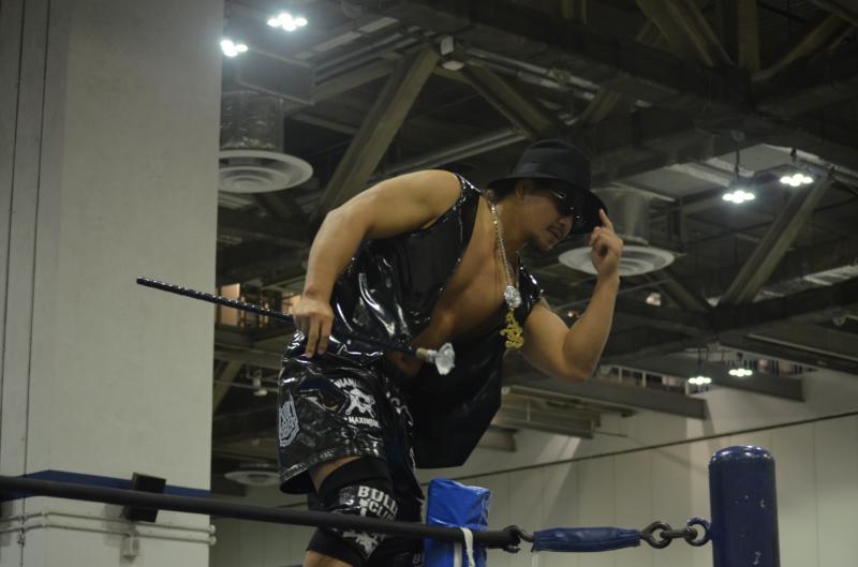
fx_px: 1961
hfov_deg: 24.7
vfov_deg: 16.5
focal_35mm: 82
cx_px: 429
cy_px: 284
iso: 1600
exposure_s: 1/100
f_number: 4
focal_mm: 55
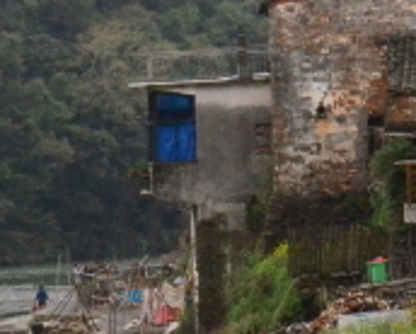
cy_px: -44
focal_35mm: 318
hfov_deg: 5.7
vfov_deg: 4.9
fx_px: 3920
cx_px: 1154
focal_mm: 38
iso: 3200
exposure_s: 1/3200
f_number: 10
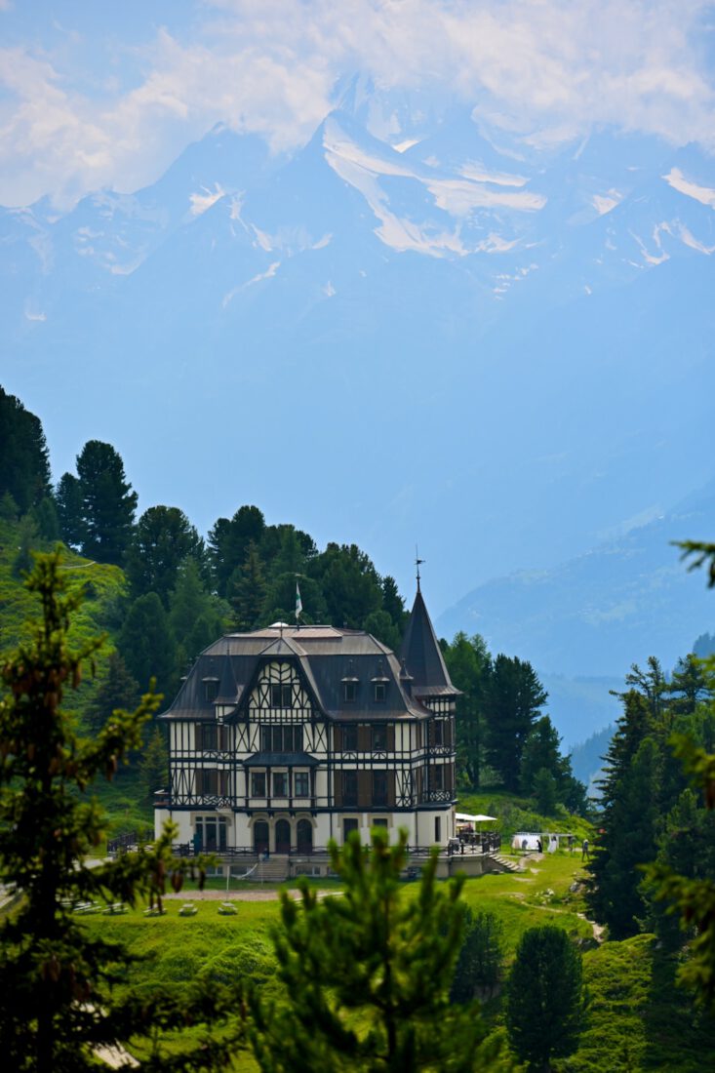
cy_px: 536
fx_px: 5960
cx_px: 358
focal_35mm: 200
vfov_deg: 10.3
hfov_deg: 6.9
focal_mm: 200
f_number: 6.3
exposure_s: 1/640
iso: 100
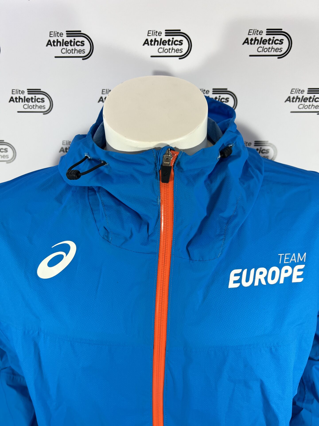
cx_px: 160
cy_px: 213
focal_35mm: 26
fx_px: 319
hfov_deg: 53.1
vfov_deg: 67.3
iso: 40
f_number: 1.5
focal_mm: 5.7
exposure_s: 1/110
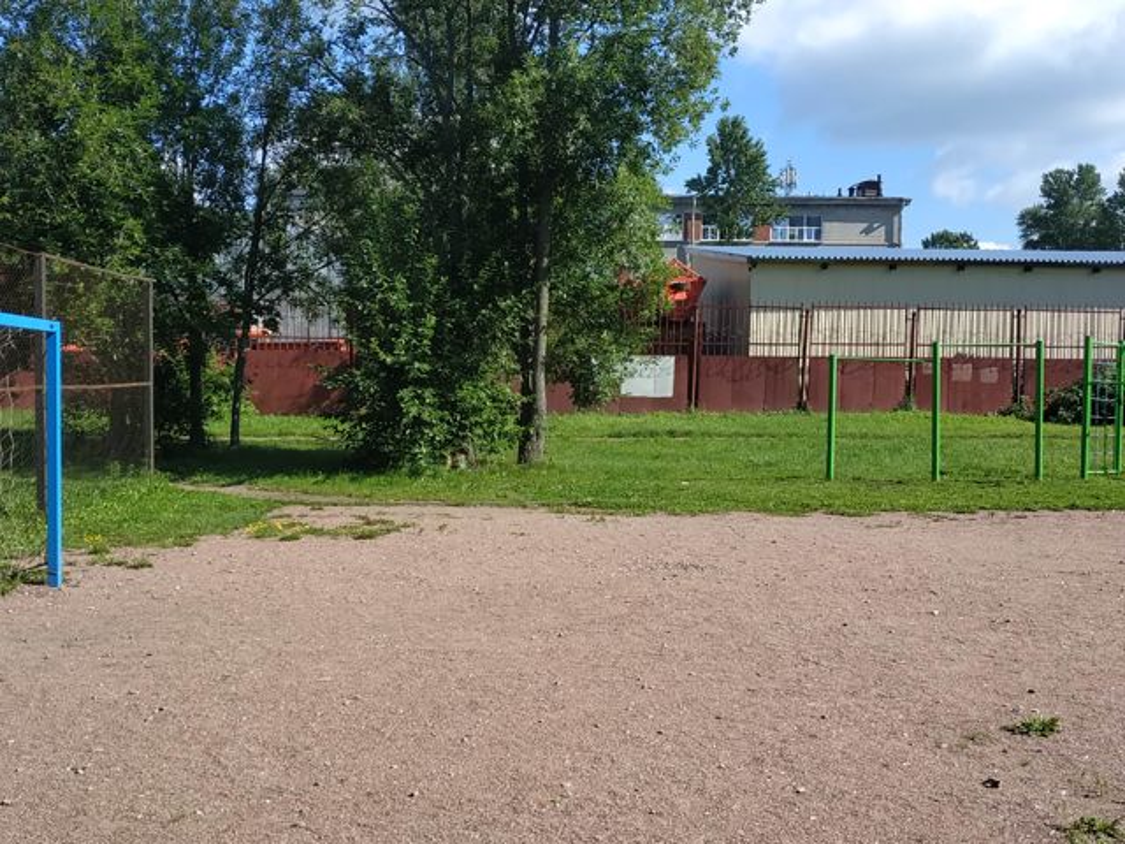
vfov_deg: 56.8
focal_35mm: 24
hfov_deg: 71.6
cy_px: 422
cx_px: 562
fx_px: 780
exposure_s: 1/1524
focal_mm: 3.94
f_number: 1.9
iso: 125
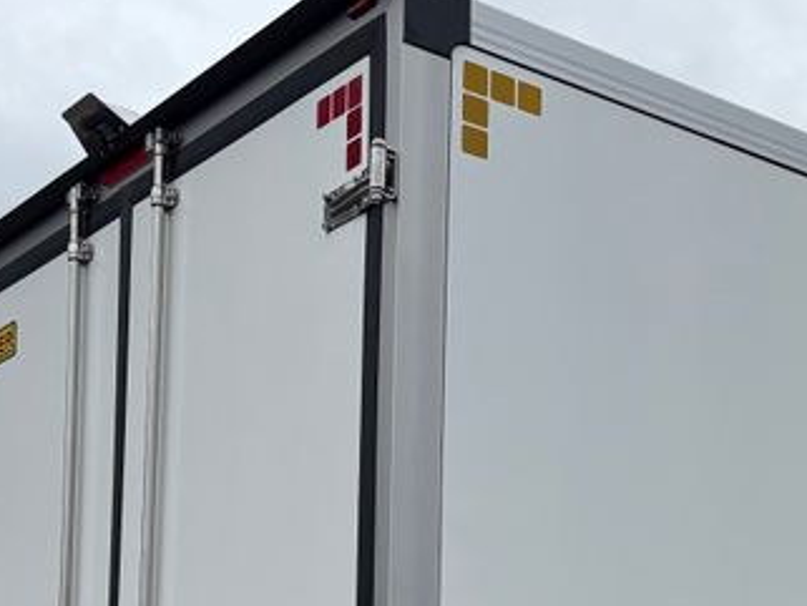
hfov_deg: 22.3
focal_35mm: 83
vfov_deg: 16.6
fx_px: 1936
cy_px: 827
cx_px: 870
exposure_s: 1/4608
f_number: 1.6
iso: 50
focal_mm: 5.96
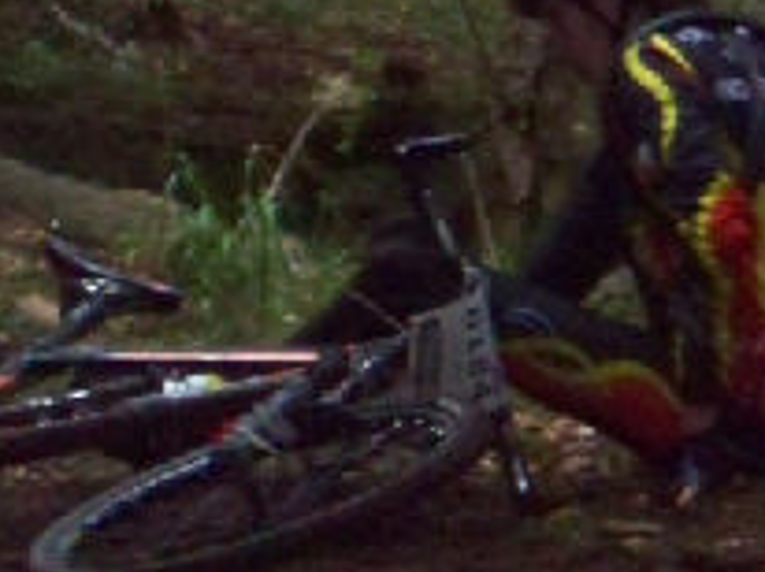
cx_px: 520
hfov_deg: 4.4
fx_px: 10044
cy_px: 234
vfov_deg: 3.3
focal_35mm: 455
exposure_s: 1/125
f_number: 4.4
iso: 400
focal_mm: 19.2
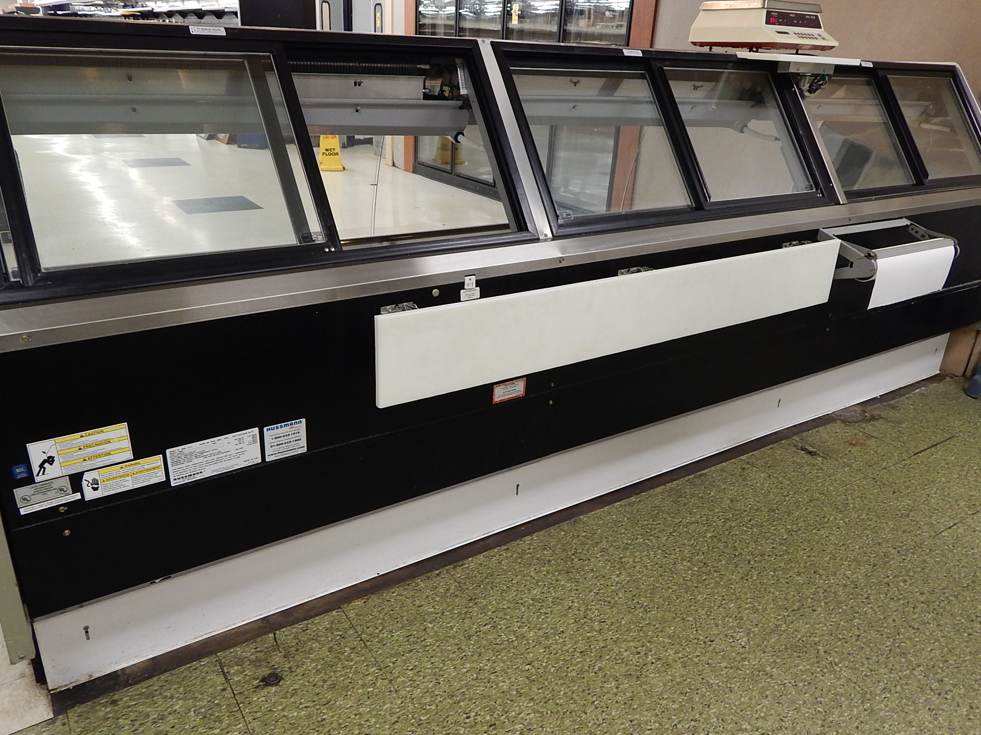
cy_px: 370
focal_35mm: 26
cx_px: 470
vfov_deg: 53.1
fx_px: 737
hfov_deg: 67.3
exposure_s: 1/25
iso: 200
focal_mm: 4
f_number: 3
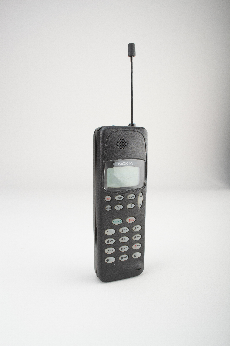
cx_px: 115
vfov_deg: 61.9
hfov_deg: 43.6
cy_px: 173
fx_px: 287
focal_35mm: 30
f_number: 10
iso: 400
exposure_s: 1/200
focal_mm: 20
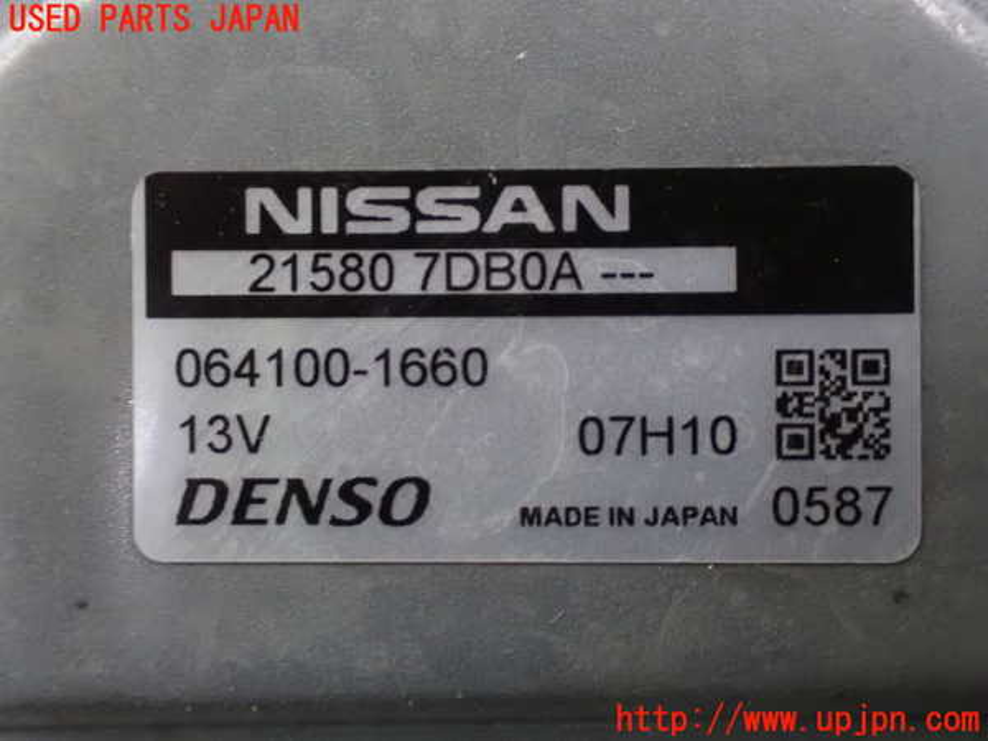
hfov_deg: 40.4
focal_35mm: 47
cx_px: 494
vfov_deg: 30.9
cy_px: 370
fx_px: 1341
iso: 1600
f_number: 3.1
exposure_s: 1/20
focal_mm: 8.4
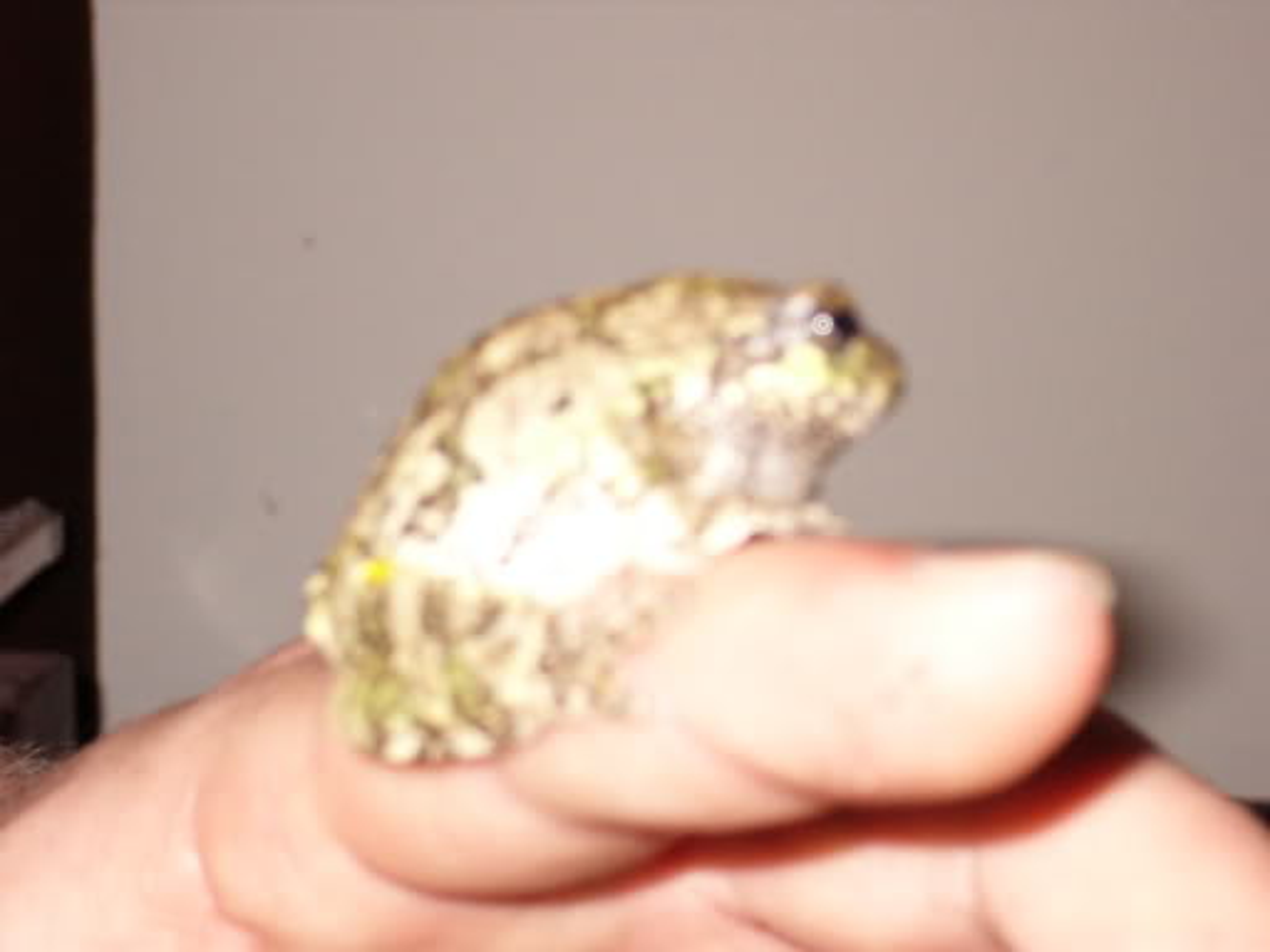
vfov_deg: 15.1
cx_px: 635
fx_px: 3595
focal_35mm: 98
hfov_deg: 20.0
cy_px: 476
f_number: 4.8
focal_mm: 16.3
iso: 200
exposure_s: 1/60
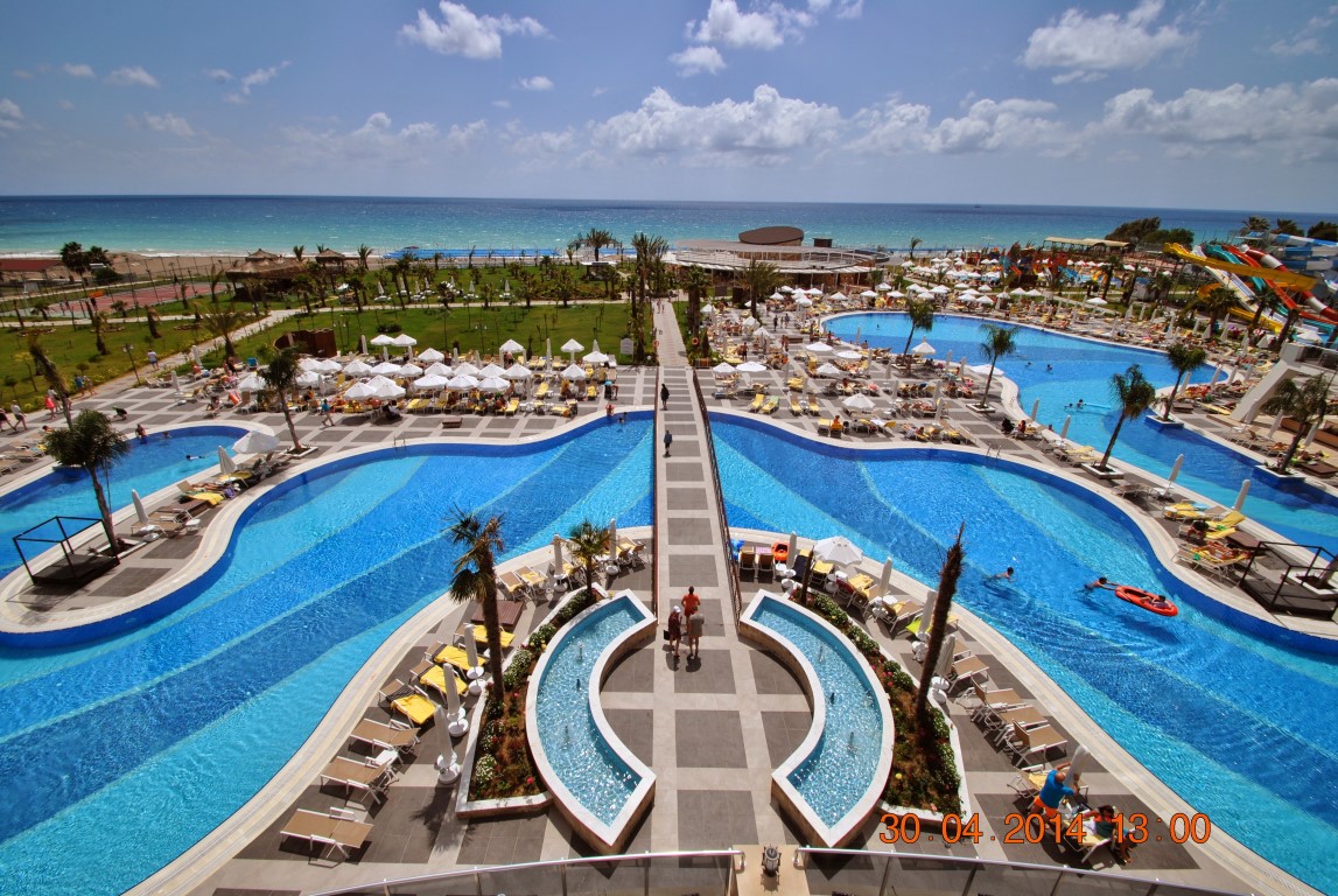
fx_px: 558
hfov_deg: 100.3
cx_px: 669
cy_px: 448
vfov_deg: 77.5
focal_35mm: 15
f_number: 10
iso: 100
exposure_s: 1/400
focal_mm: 10
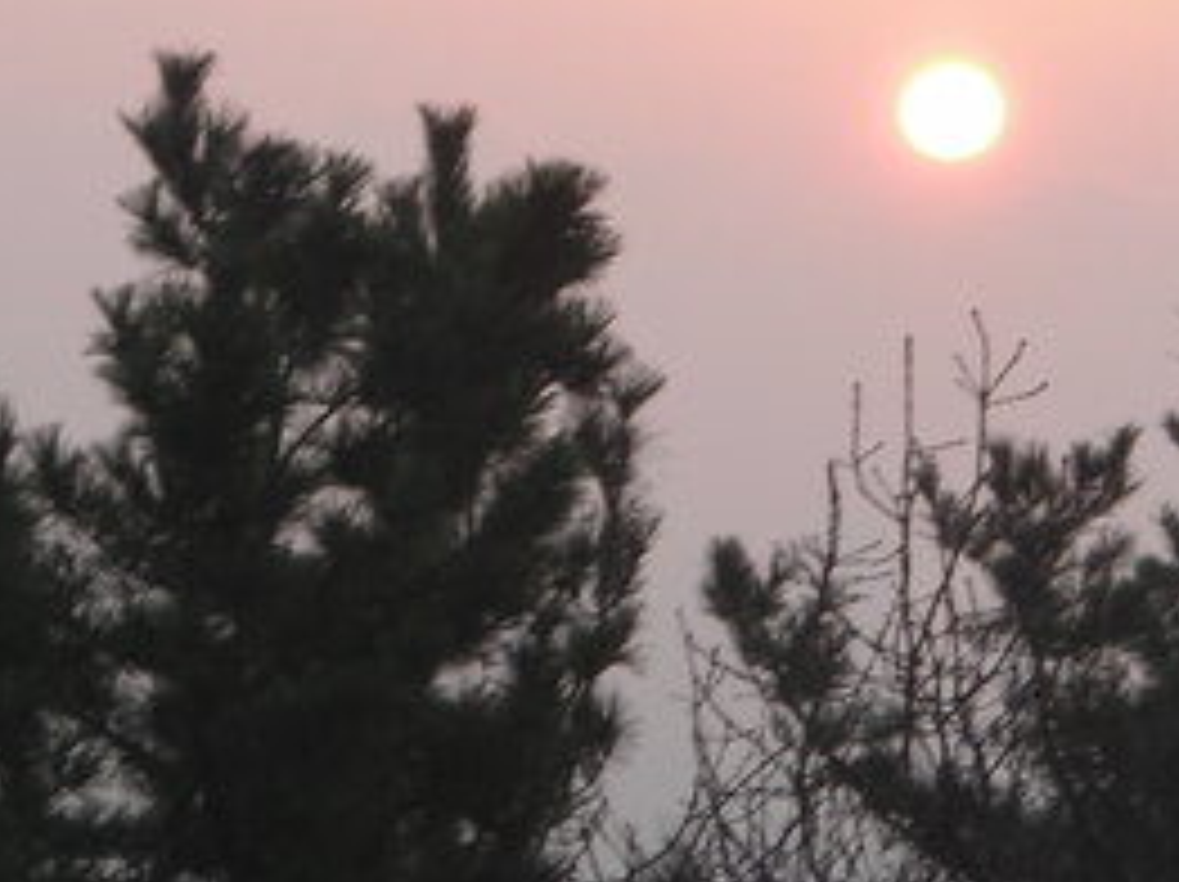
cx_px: 1120
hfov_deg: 6.4
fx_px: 10549
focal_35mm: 310
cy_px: 56
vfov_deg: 4.8
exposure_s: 1/30.2
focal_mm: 19.2
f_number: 5.3
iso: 50
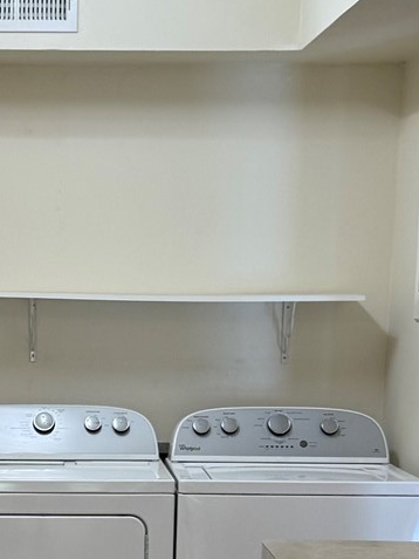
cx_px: 1
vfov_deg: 18.4
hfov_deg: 14.2
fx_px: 1662
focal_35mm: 103
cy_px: 604
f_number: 1.78
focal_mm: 6.76
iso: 125
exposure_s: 1/60
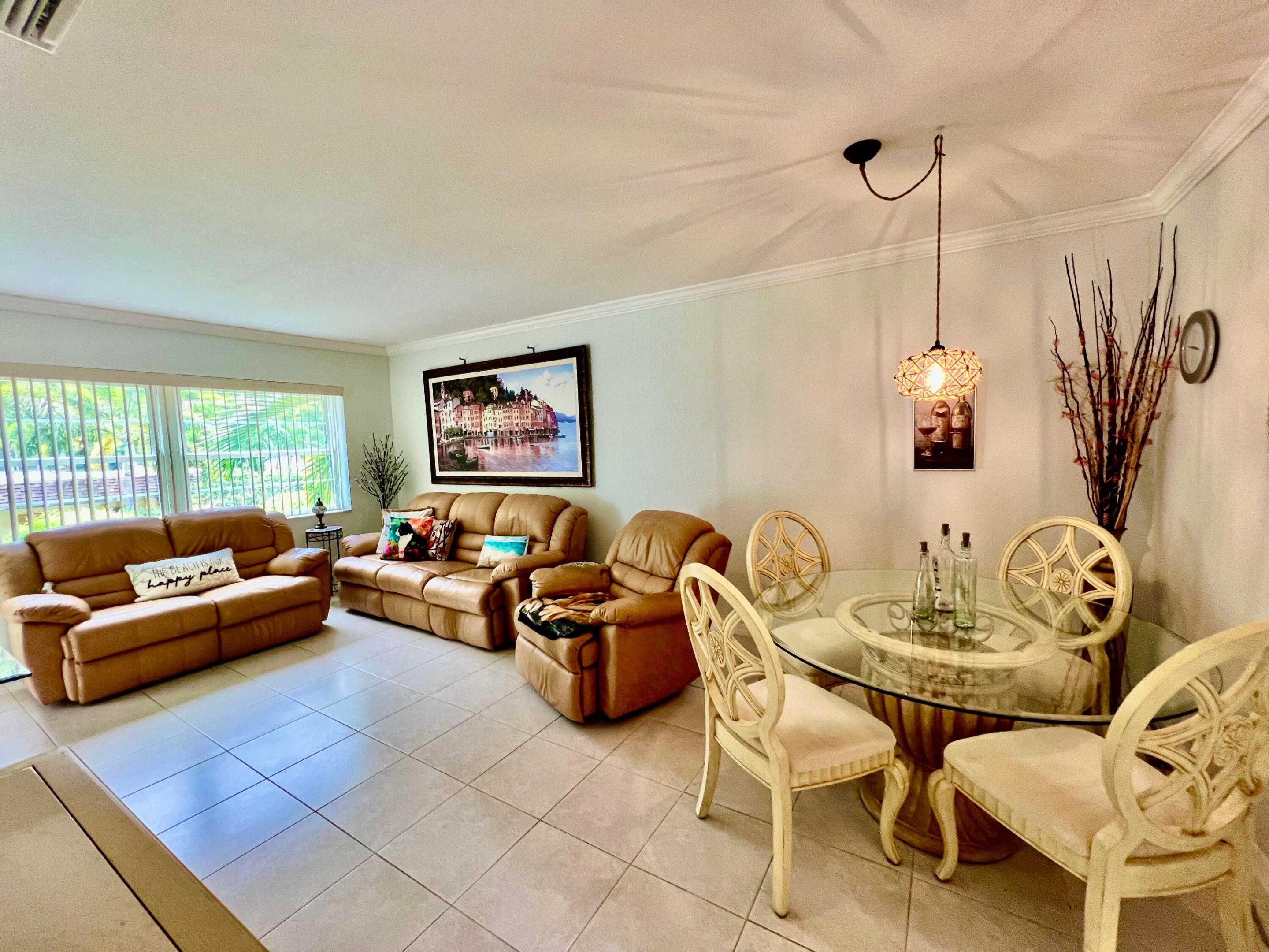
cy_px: 476
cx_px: 634
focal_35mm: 13
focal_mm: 1.57
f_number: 1.8
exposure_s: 1/60
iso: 160
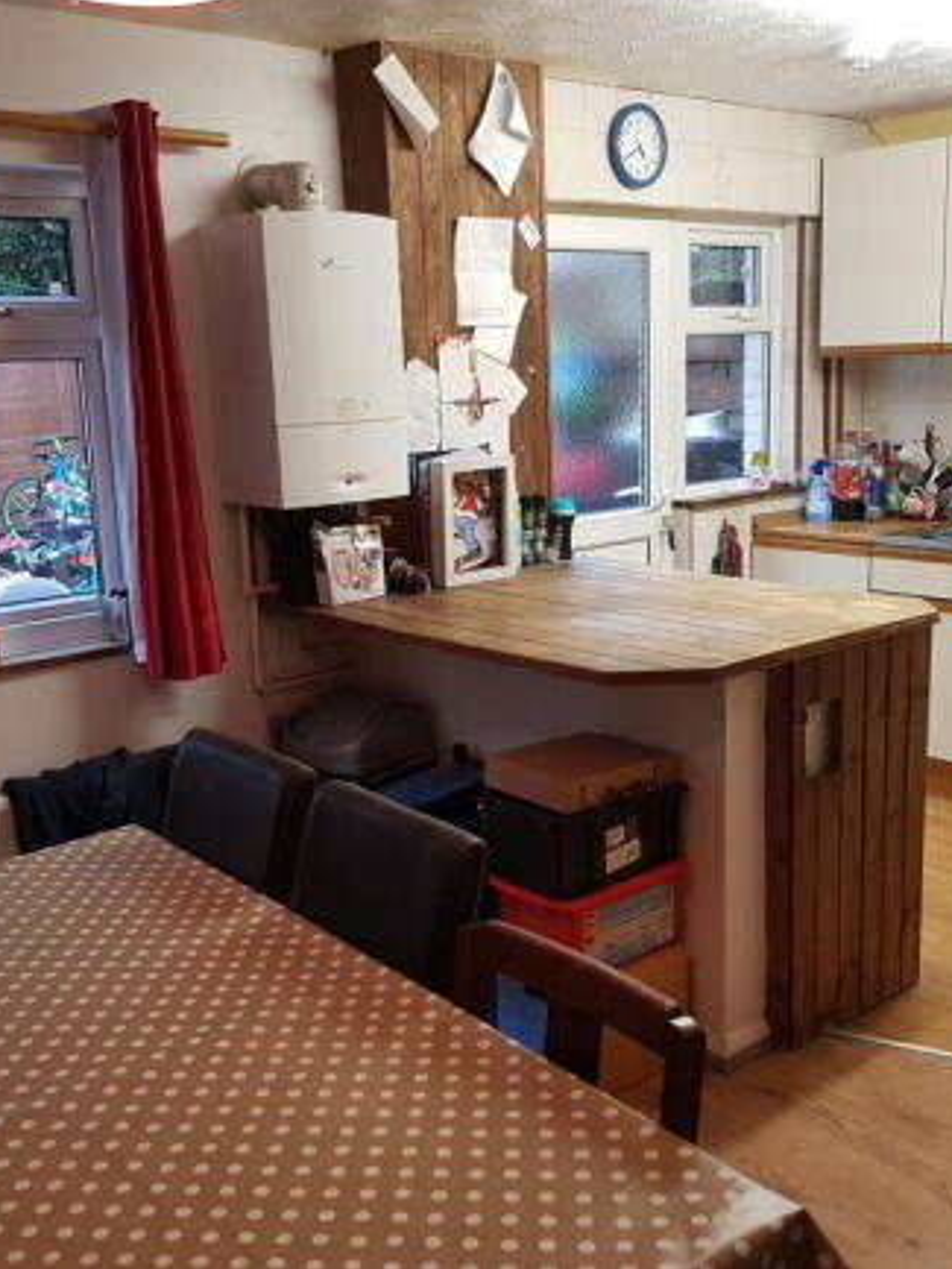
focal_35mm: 35
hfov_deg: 40.7
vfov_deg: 52.6
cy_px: 634
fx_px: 1283
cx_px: 488
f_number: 1.7
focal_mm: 4.2
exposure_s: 1/33
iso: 160
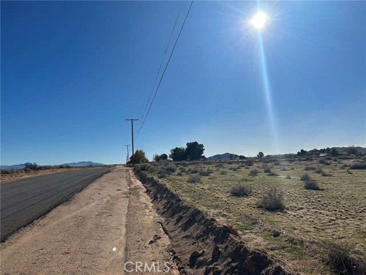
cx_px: 183
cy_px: 138
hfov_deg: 67.3
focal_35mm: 26
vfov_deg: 53.1
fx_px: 275
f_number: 1.5
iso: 50
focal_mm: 5.7
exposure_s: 1/12658
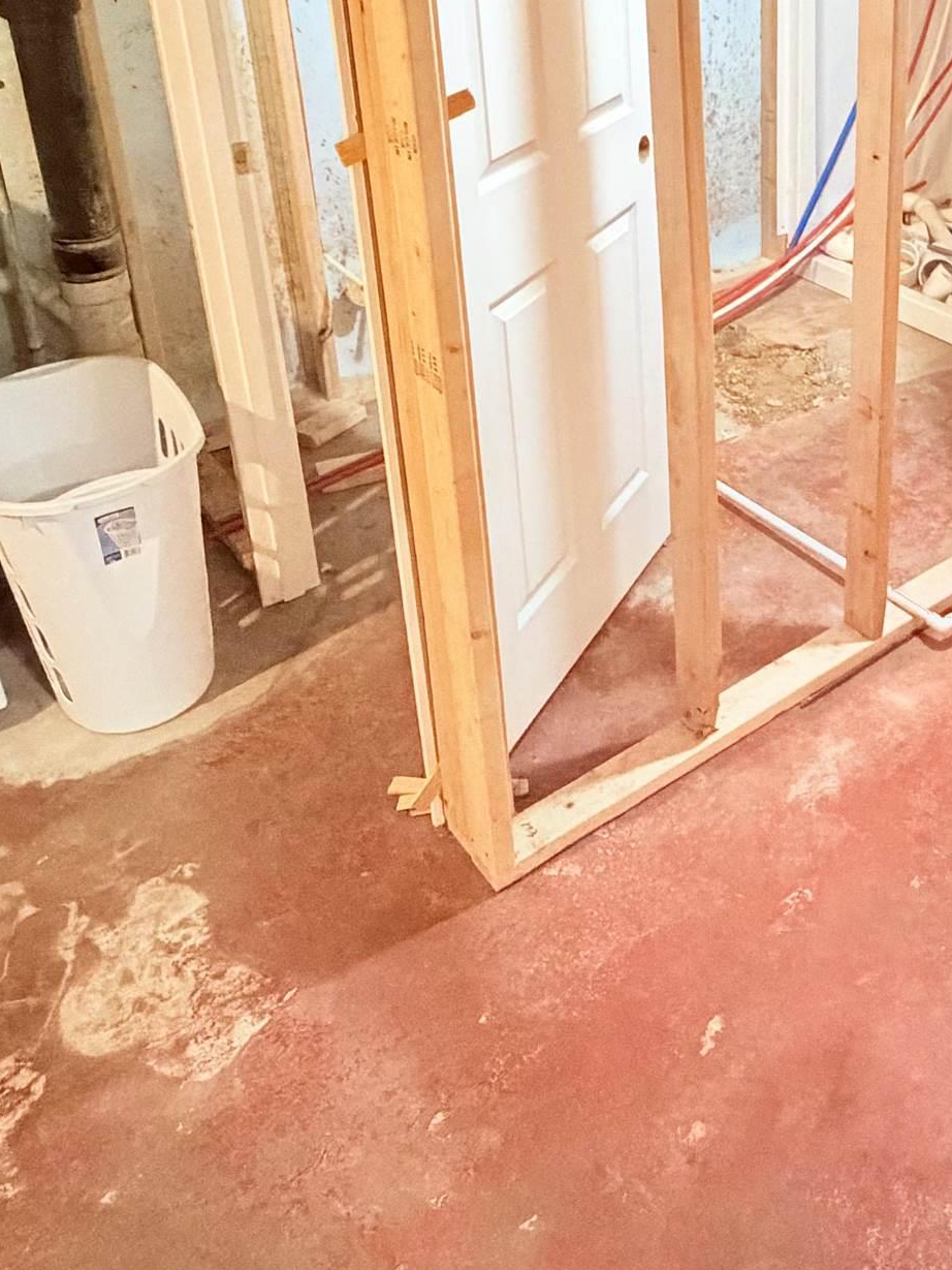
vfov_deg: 49.8
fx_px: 1283
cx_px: 862
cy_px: 273
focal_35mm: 35
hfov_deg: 37.9
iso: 1250
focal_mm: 2.22
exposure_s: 1/60
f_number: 2.2
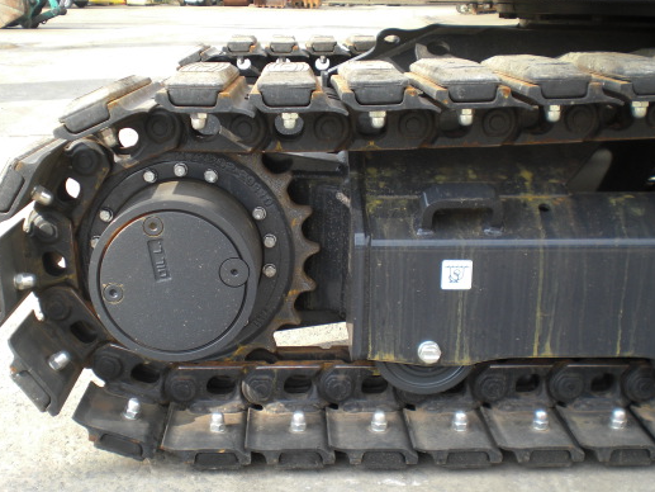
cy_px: 269
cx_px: 305
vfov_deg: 30.9
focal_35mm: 47
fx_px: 890
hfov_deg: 40.4
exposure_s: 1/160
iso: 64
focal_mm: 6.3
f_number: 3.1
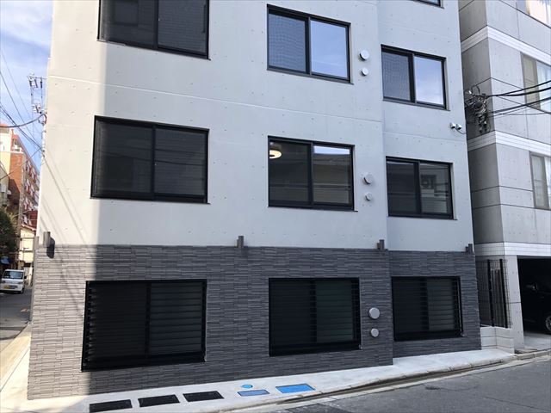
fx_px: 446
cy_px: 206
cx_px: 276
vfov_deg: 49.7
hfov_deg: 63.4
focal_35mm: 28
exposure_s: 1/466
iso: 20
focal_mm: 3.99
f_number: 1.8
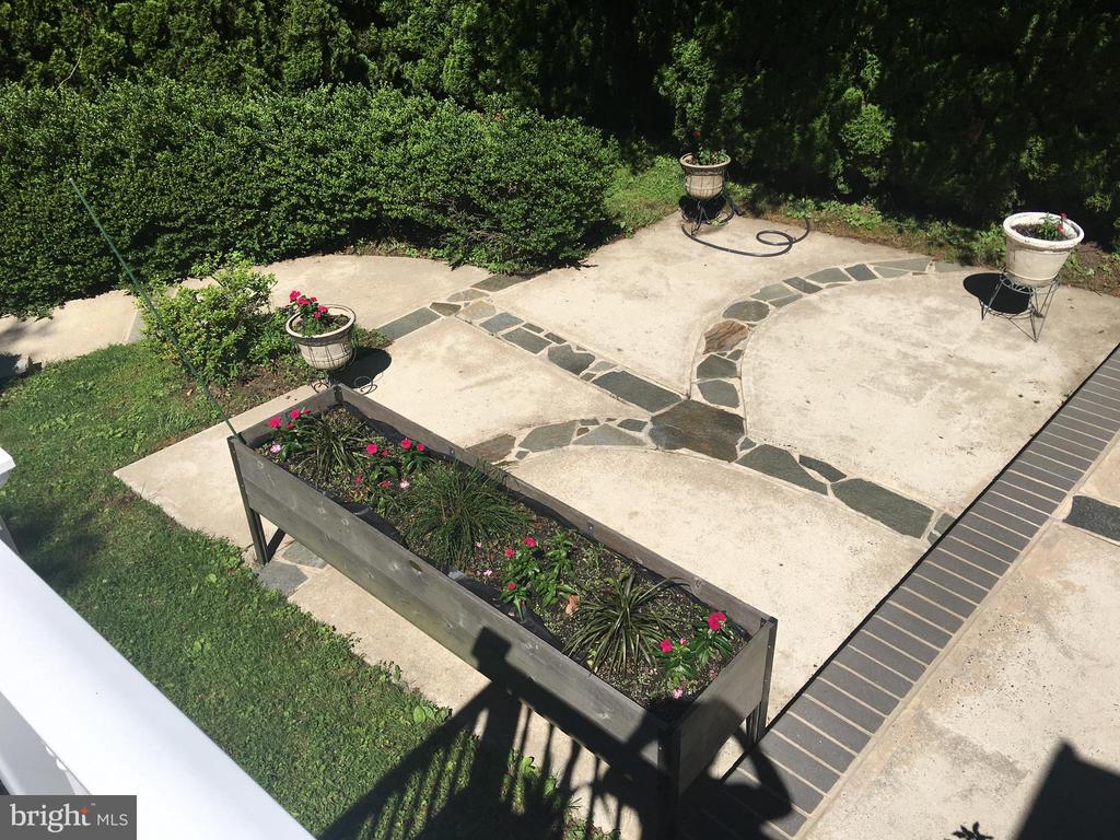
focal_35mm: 29
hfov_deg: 61.7
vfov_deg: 48.2
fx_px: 938
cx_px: 560
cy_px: 420
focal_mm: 4.15
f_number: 2.2
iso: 25
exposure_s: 1/2564
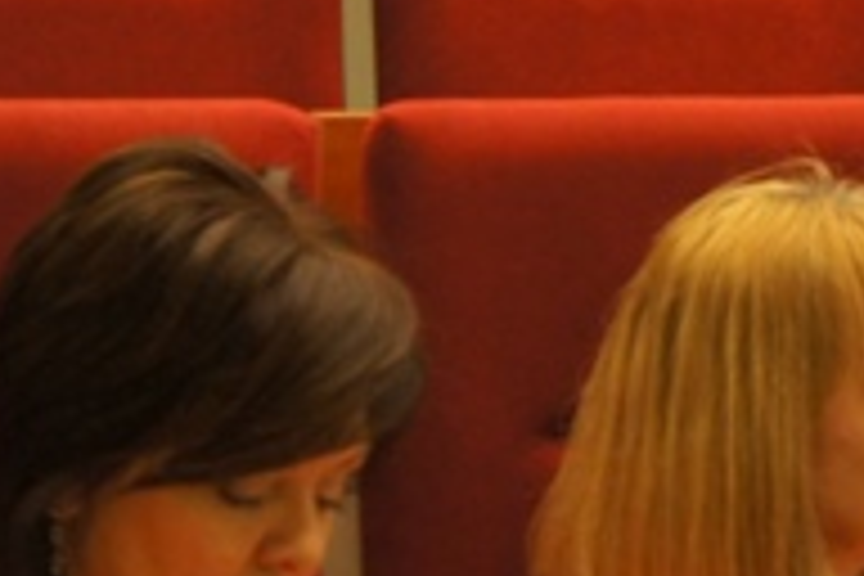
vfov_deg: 5.5
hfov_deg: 8.2
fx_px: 6000
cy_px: -122
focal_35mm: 250
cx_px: 909
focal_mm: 50
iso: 1600
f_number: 5
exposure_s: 1/60
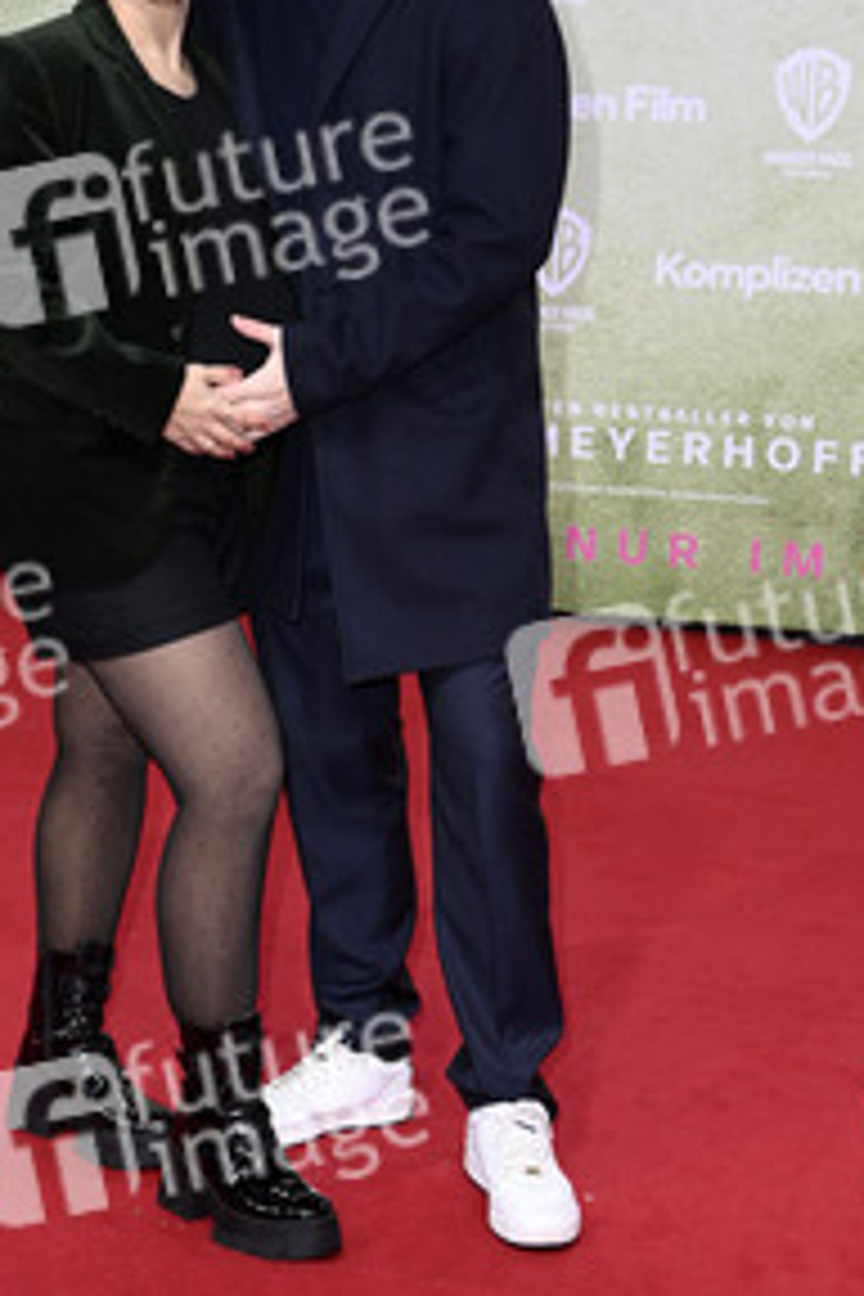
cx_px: 328
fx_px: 3096
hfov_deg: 15.9
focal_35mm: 86
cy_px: 446
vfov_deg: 23.6
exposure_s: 1/250
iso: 640
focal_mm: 62
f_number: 6.3
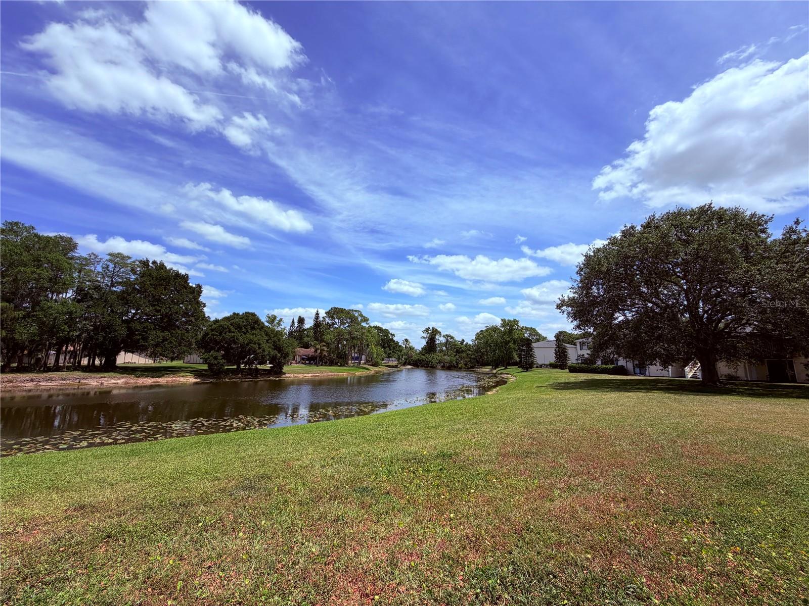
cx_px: 404
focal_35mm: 14
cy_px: 303
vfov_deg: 85.7
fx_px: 327
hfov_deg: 102.1
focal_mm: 2.22
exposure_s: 1/1368
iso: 20
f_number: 2.2
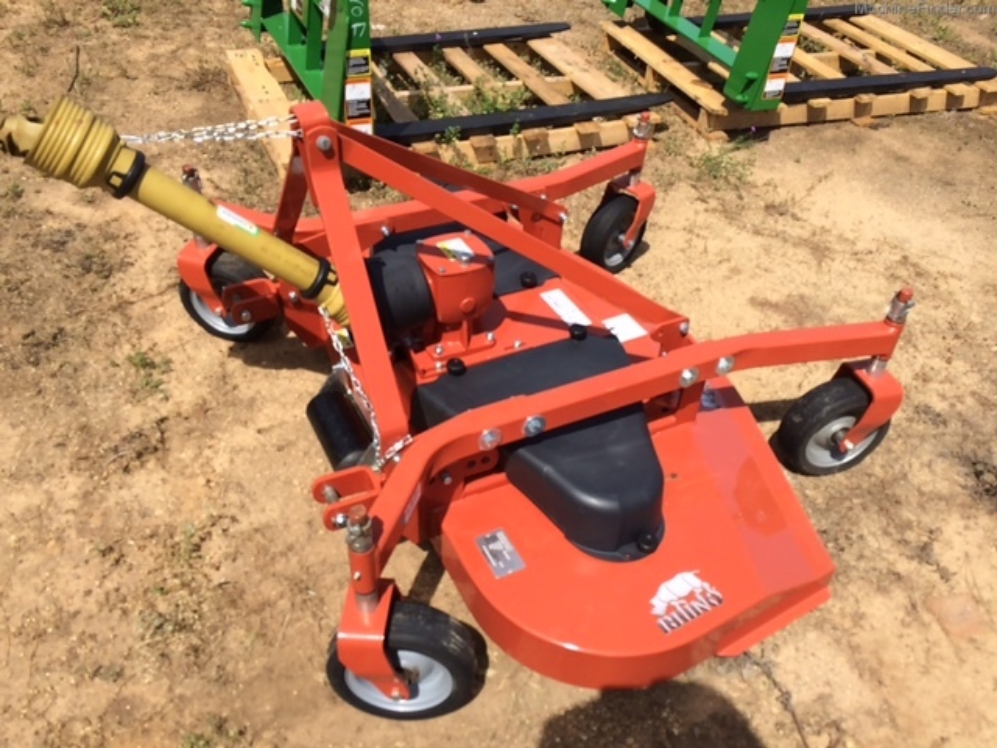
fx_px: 835
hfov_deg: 61.7
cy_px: 374
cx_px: 498
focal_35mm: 29
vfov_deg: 48.2
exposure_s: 1/2128
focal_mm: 4.15
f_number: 2.2
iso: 32
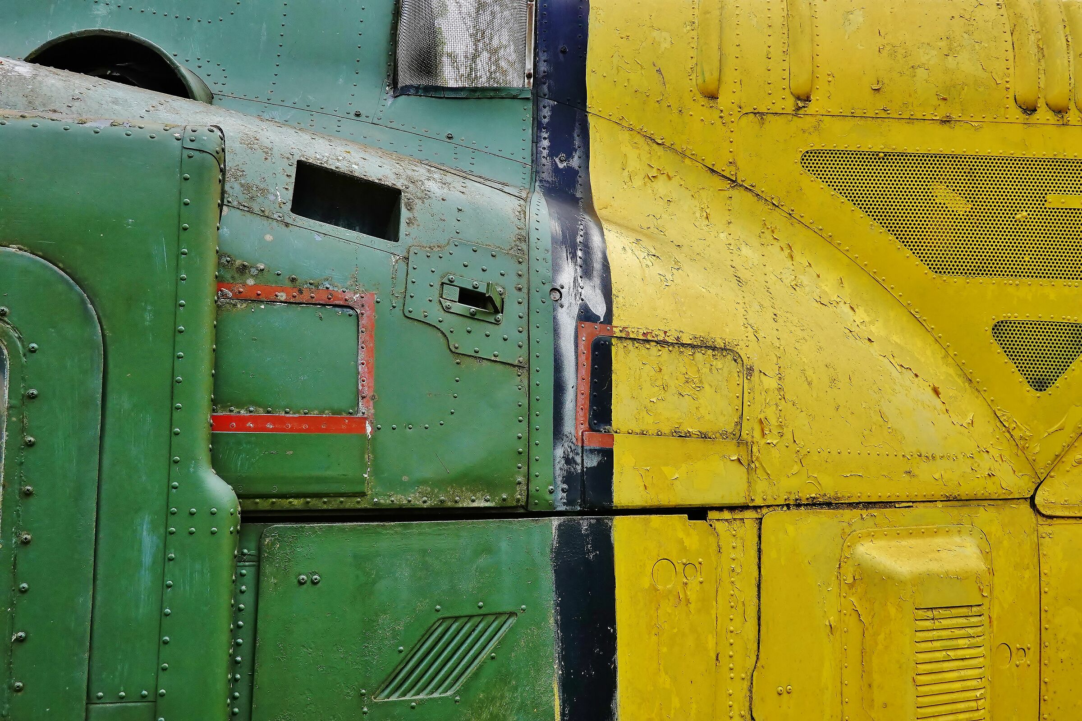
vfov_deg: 35.9
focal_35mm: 37
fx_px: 1112
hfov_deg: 51.9
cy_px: 360
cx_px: 541
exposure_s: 1/500
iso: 500
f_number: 5.6
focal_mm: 13.84
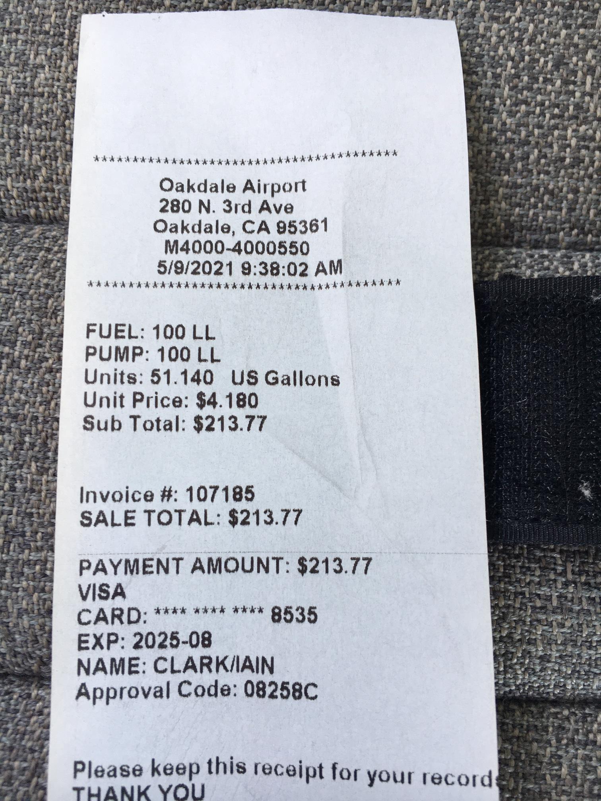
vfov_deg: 61.7
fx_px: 671
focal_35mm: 29
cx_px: 300
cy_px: 400
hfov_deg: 48.2
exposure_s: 1/120
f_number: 2.2
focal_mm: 4.15
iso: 32
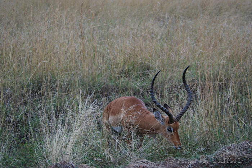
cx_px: 126
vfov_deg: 11.4
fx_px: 841
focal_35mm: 120
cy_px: 84
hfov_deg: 17.0
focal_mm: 80
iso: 400
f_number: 4.5
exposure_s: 1/60
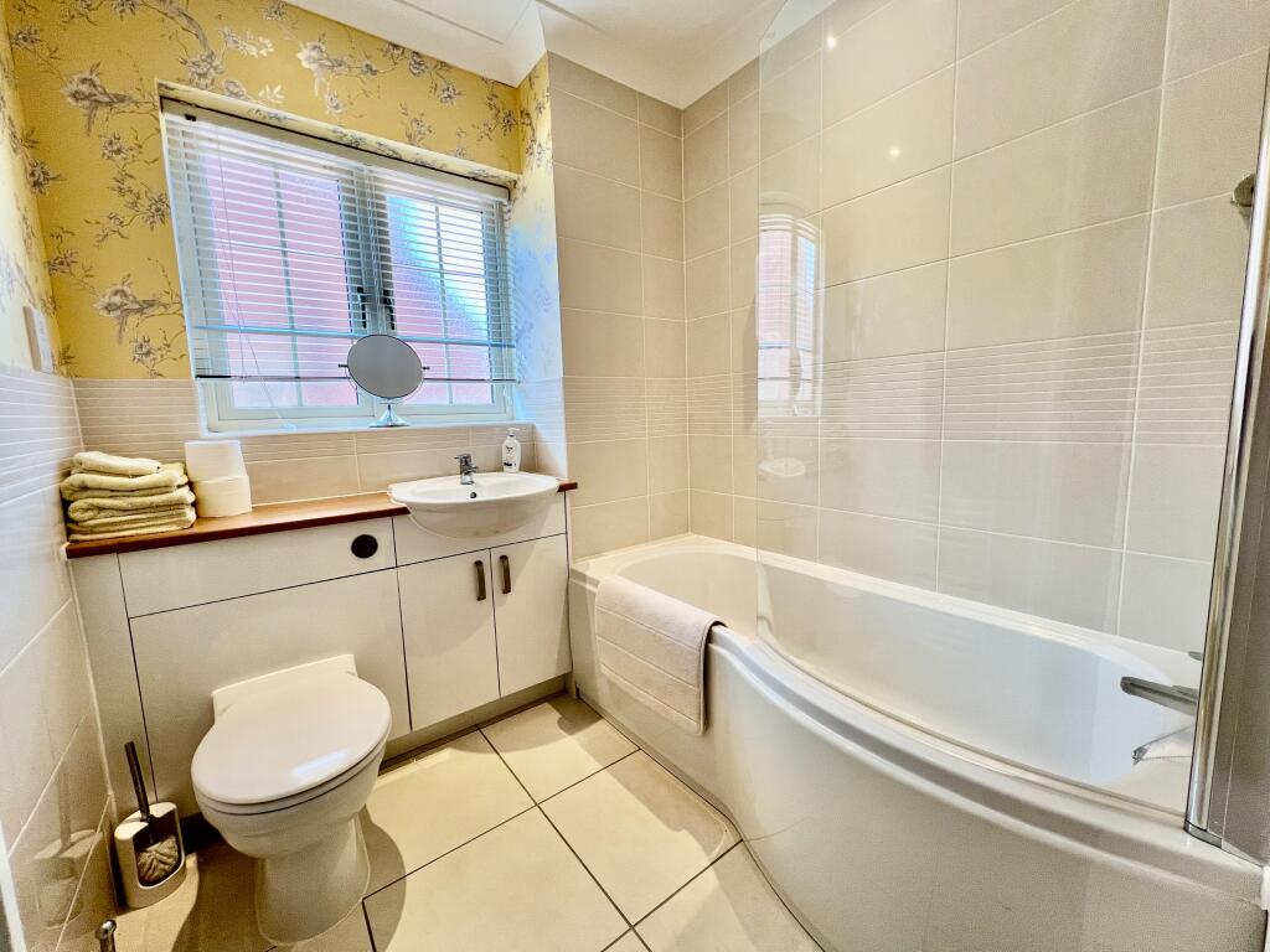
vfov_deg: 89.9
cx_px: 635
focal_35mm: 13
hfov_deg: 106.2
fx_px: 477
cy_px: 476
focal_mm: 1.57
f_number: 1.8
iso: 80
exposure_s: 1/100
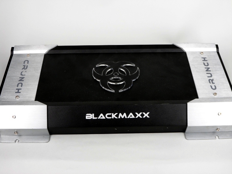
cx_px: 116
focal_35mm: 54
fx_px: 362
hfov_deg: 35.5
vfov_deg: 27.0
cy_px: 87
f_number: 4.1
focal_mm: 9.8
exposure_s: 1/60
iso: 80
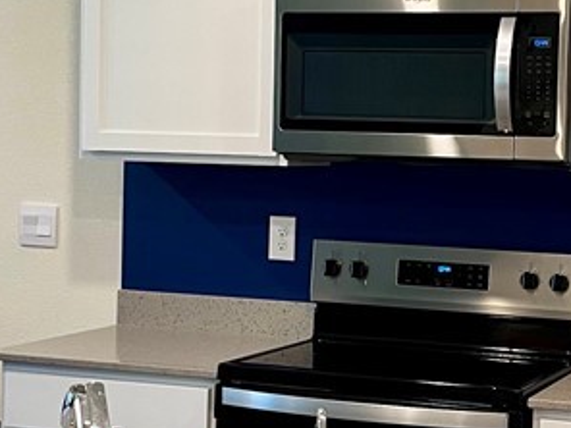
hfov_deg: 21.6
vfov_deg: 16.4
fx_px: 1485
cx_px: 428
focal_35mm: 90
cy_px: 208
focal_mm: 5.1
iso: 125
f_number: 1.6
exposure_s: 1/60
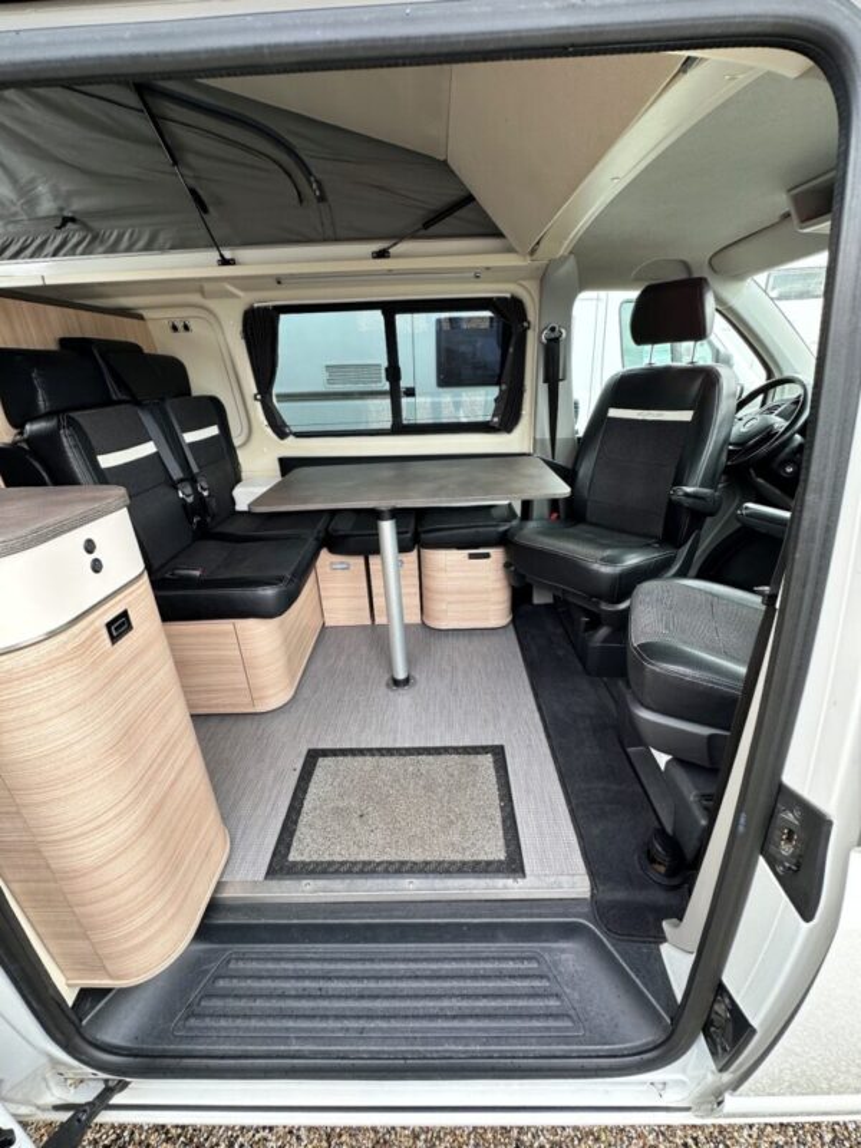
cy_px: 574
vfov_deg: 102.1
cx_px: 430
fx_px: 464
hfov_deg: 85.7
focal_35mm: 14
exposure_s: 1/99
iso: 40
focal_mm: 2.22
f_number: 2.2
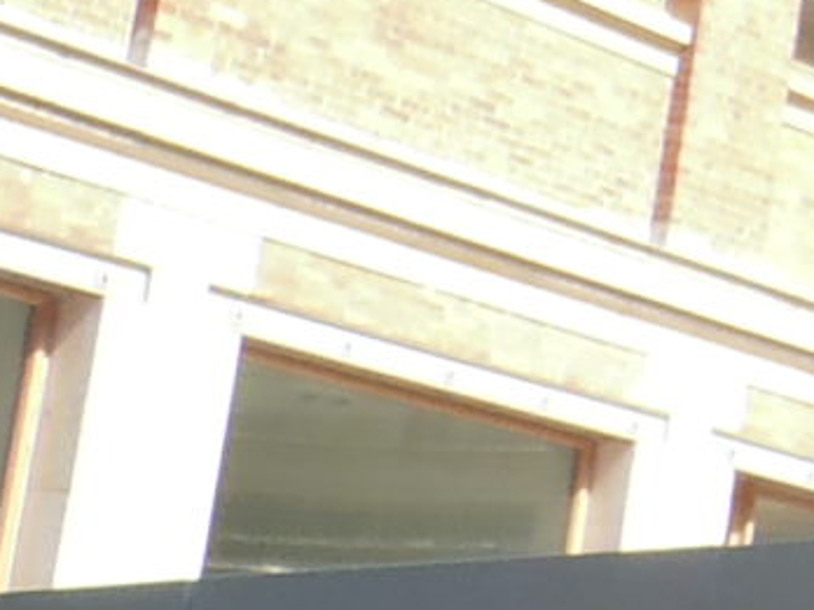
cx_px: 2456
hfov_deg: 8.8
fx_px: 4327
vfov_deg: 8.0
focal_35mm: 184
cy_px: 40
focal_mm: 4.43
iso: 80
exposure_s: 1/320
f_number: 3.1
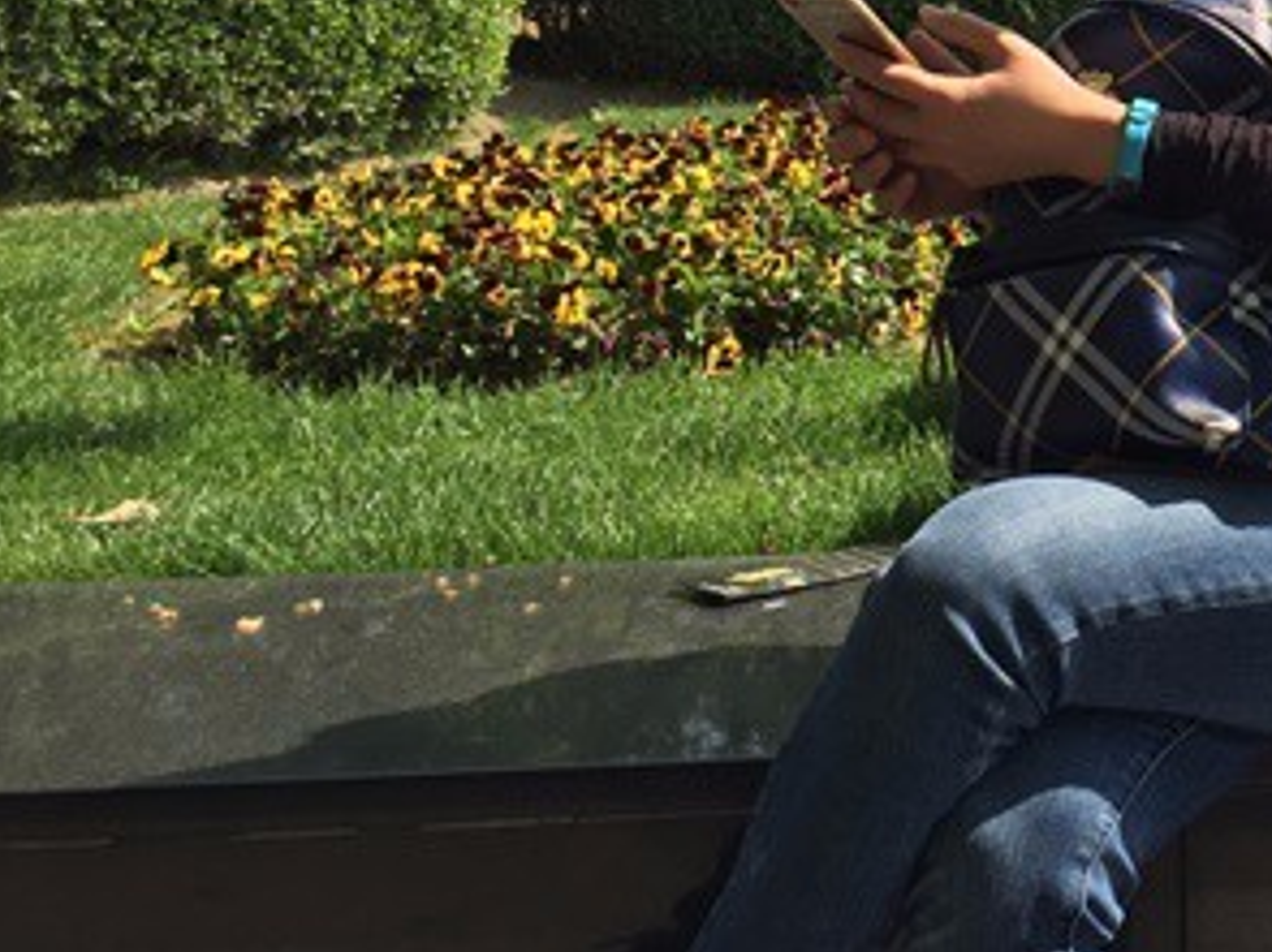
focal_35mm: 63
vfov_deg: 22.6
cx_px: 1367
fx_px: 2314
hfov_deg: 28.2
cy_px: 65
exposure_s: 1/1014
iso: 32
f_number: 2.2
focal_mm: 4.15
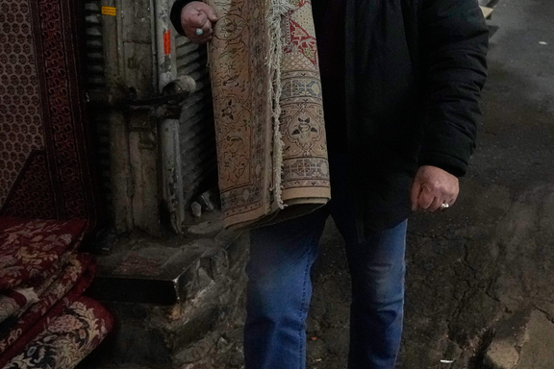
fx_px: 923
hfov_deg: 32.8
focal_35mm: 60
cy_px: 19
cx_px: 416
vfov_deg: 22.0
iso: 8000
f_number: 4
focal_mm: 24
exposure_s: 1/800
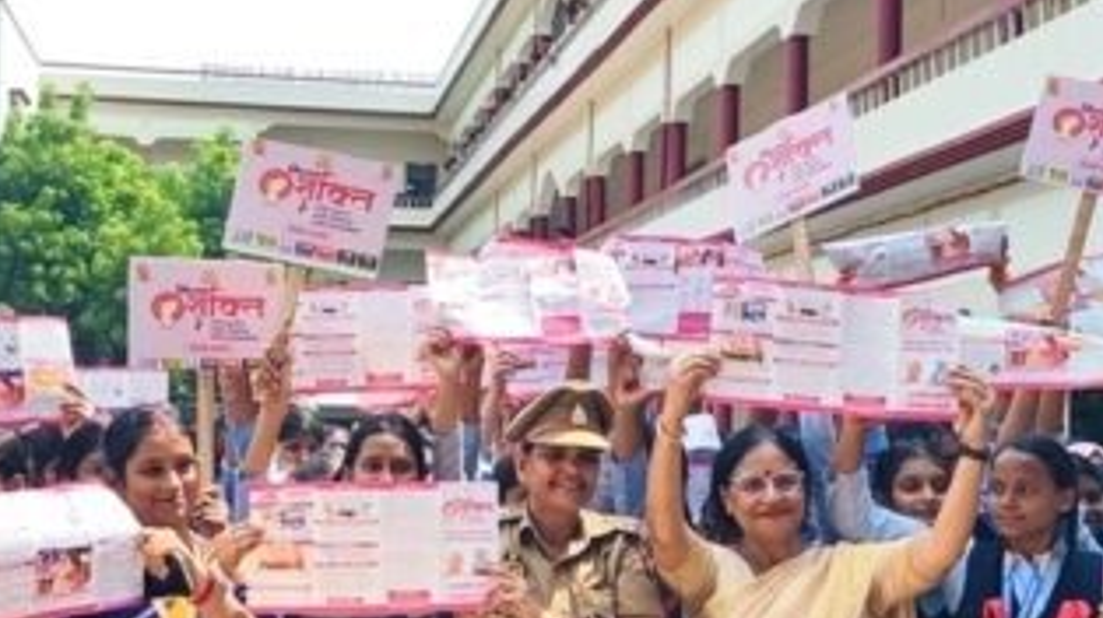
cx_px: 576
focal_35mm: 40
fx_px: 1169
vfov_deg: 28.6
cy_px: 541
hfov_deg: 50.5
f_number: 1.6
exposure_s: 1/1105
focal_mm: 5.84
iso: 50
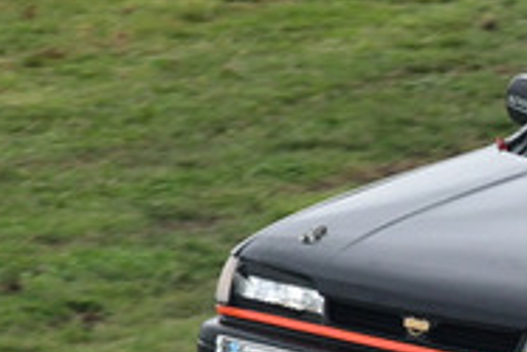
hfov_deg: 0.8
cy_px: 84
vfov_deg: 0.5
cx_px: 978
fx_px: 38456
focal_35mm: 2625
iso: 800
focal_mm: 410
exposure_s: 1/640
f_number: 11
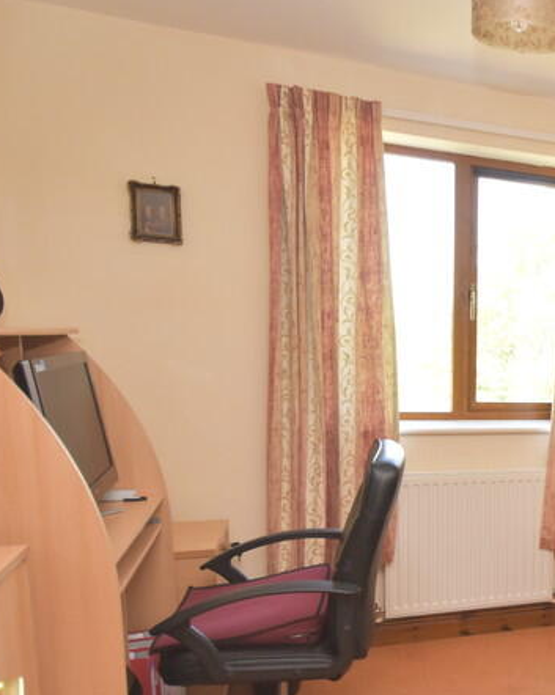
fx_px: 772
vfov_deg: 47.9
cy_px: 444
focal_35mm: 38
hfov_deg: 33.6
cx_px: 634
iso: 900
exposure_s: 1/125
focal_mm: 11.5
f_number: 4.2
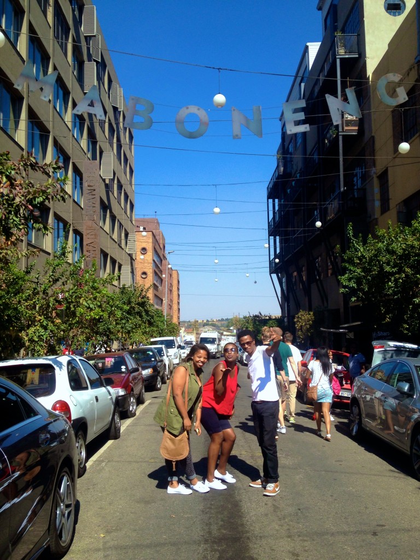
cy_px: 280
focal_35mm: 35
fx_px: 566
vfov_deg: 52.6
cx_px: 210
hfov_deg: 40.7
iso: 50
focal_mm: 4.28
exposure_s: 1/1227
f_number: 2.4
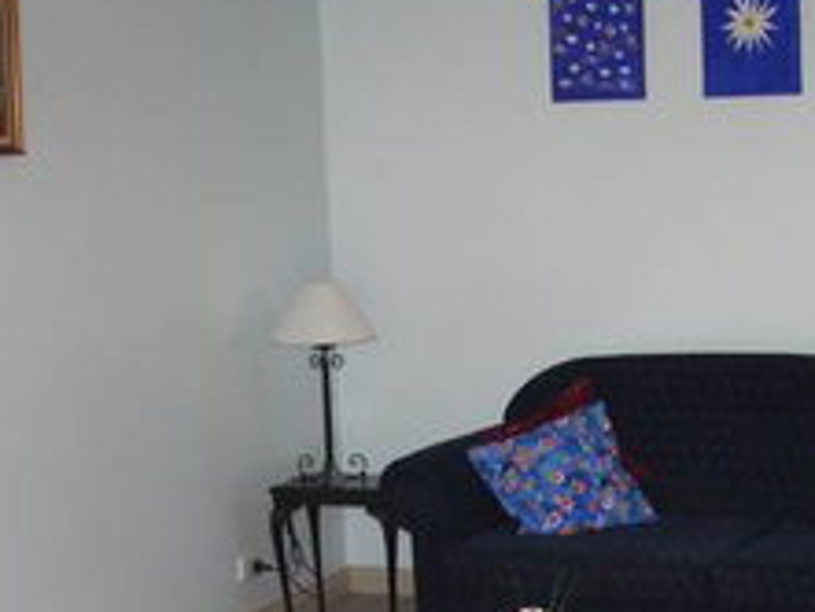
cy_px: 579
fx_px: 1790
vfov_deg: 19.0
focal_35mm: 76
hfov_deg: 25.5
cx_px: 553
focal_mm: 5.8
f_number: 2.6
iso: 200
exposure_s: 1/60
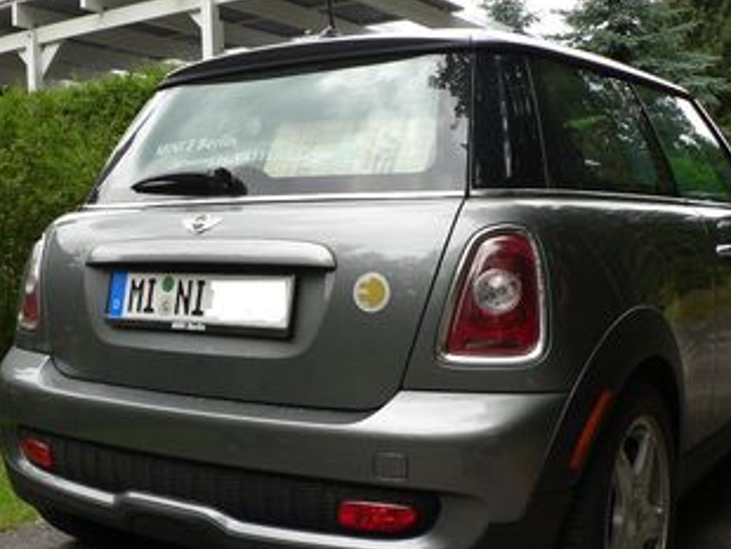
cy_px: 284
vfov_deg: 32.2
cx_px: 317
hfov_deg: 42.0
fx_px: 951
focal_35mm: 45
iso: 100
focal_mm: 6
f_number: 2.8
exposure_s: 1/200
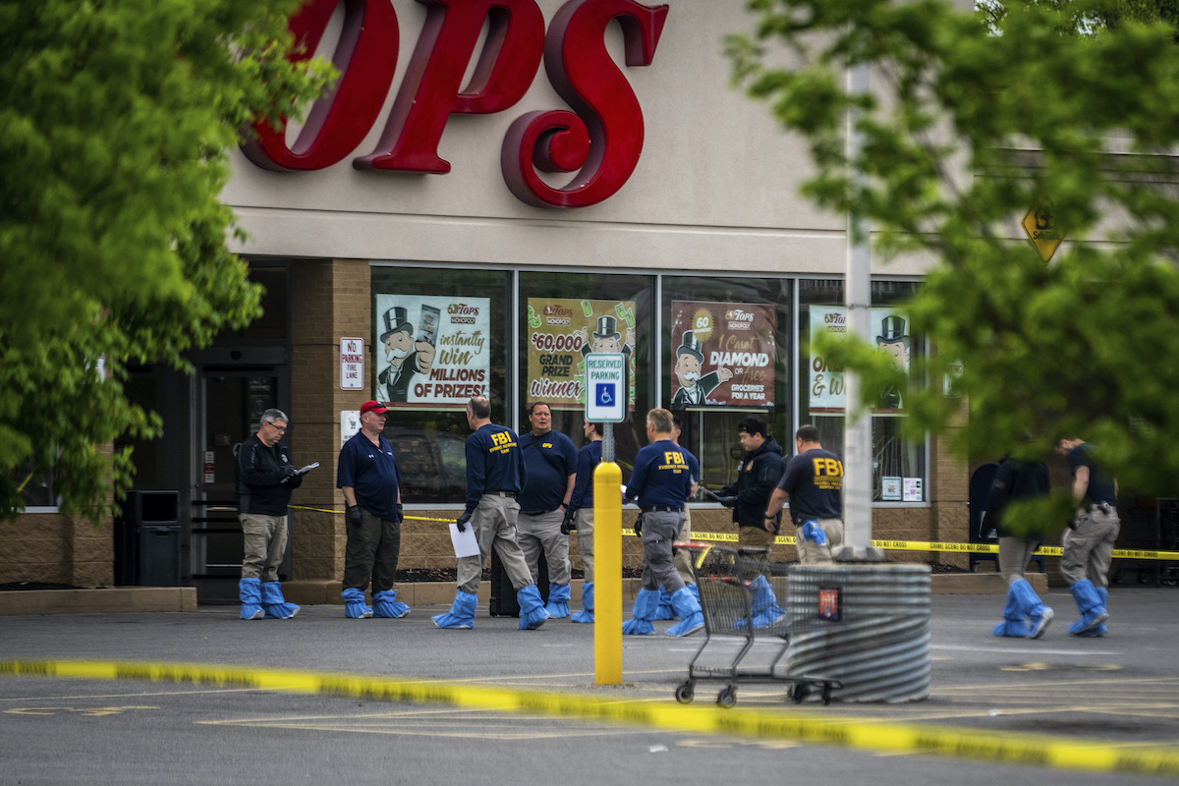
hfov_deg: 10.4
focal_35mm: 197
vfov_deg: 7.0
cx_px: 590
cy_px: 393
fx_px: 6451
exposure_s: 1/2500
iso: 500
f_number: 2.8
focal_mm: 197
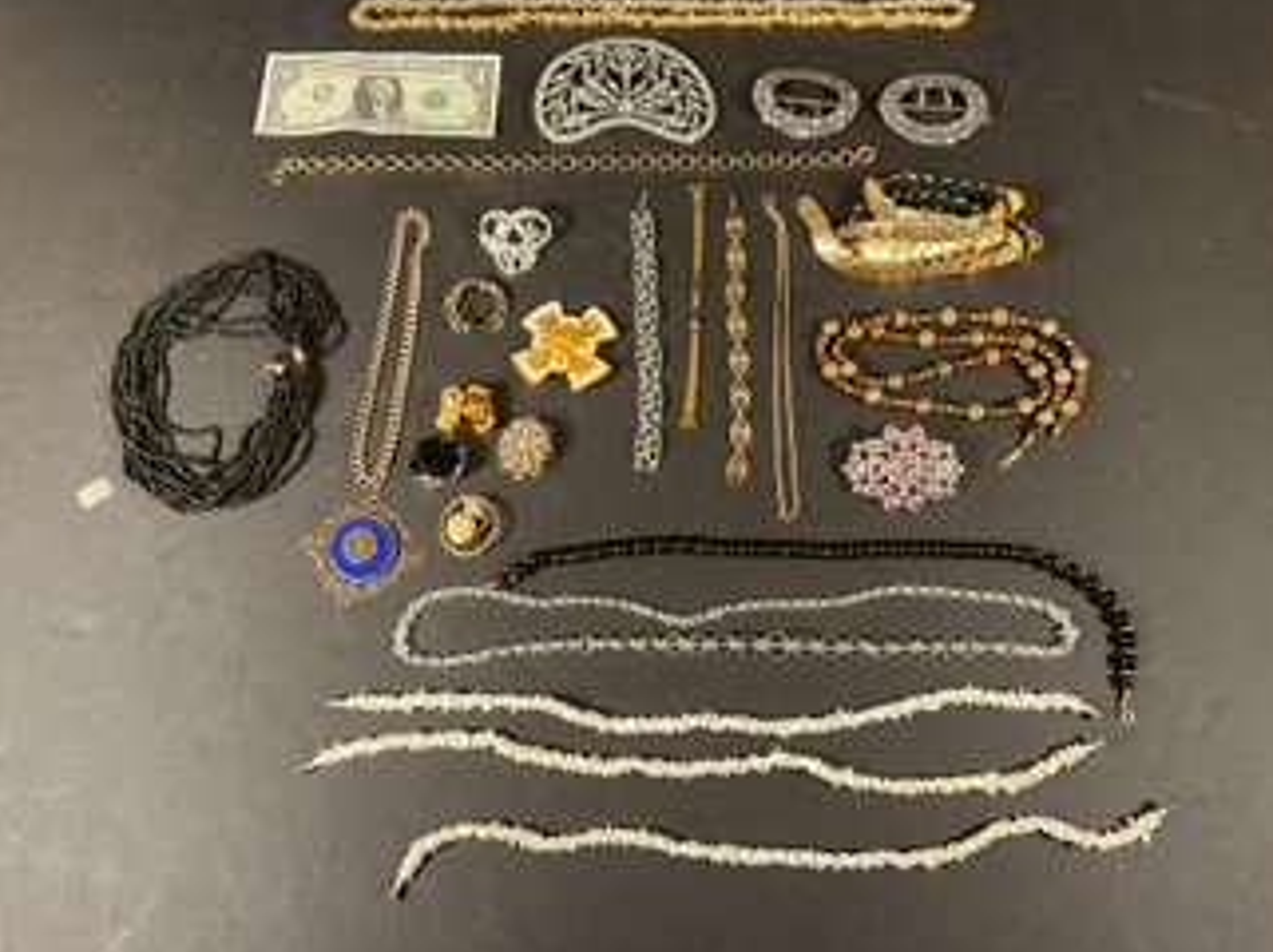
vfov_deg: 45.4
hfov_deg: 58.4
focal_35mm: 31
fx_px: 1139
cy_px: 462
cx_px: 613
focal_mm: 3
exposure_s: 1/60
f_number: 1.8
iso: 125
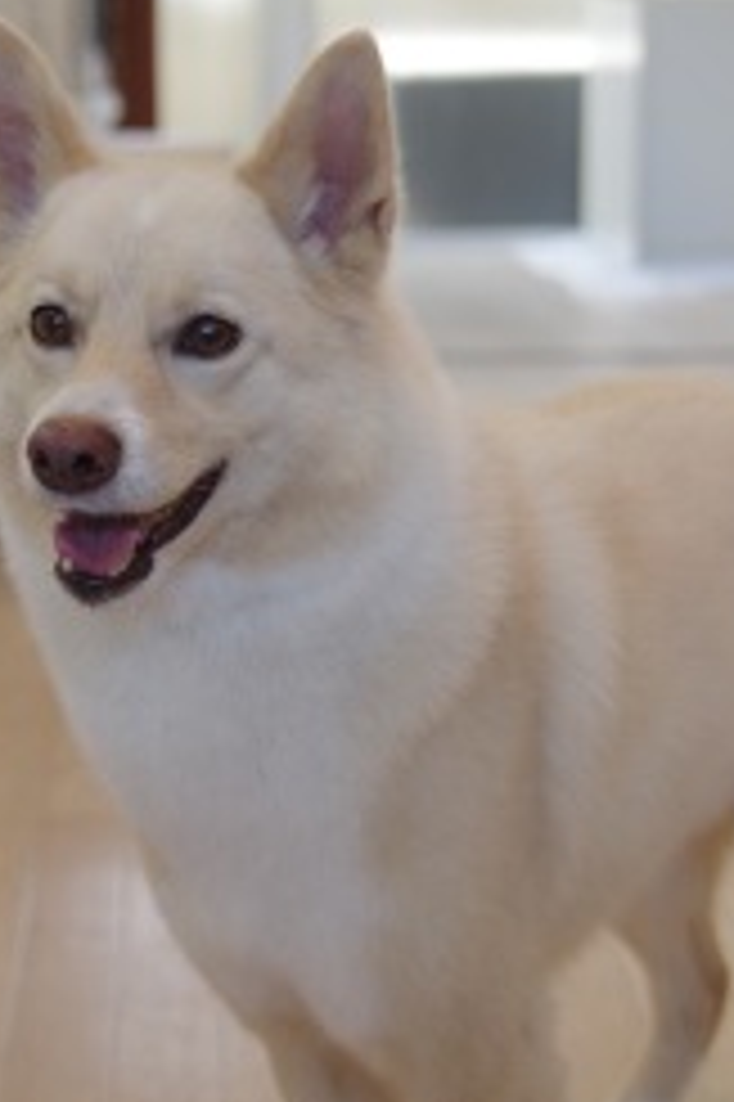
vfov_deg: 25.4
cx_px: 239
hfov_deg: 17.0
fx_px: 2450
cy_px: 522
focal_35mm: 80
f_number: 2.8
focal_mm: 33
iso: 200
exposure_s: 1/60
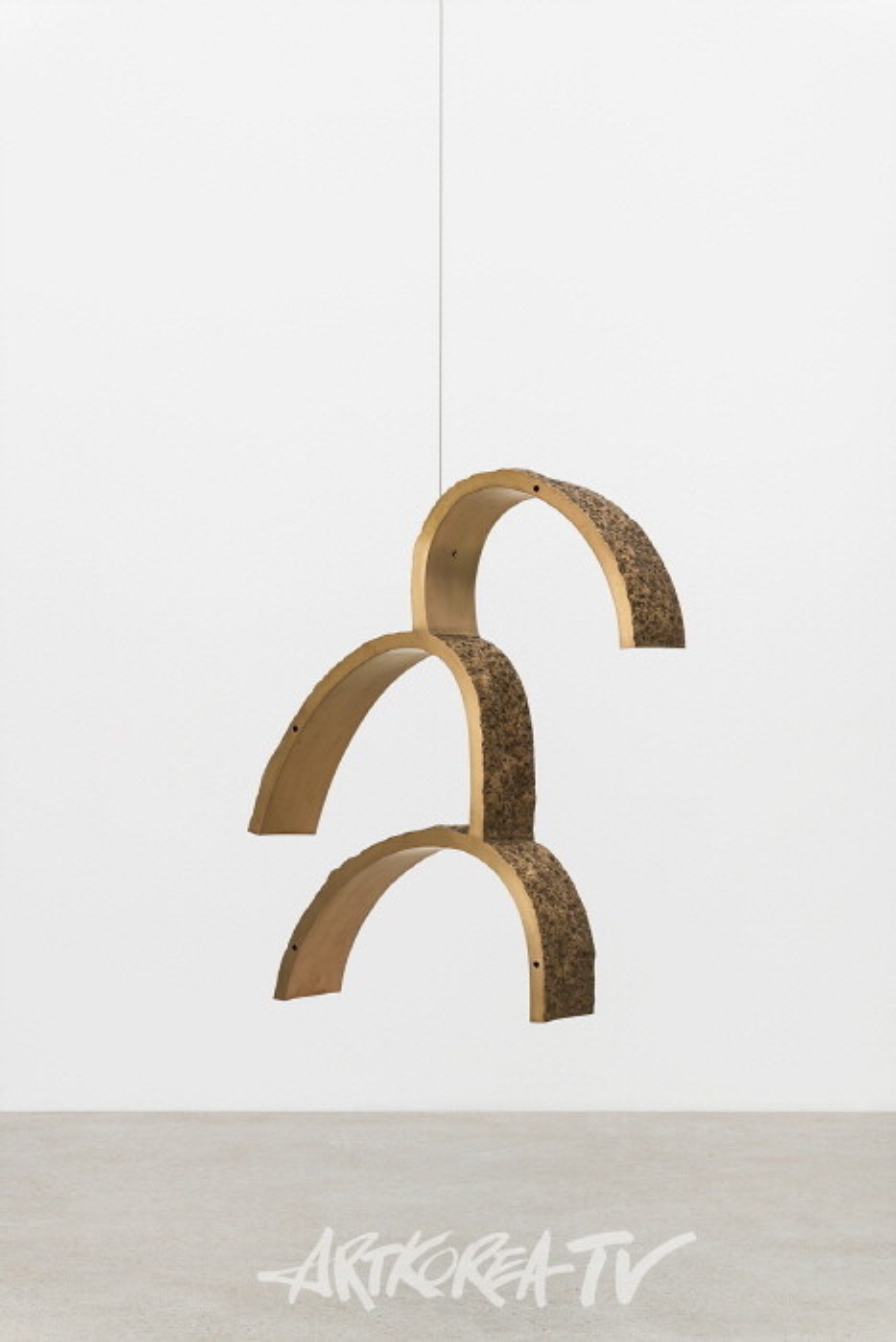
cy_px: 671
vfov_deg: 33.4
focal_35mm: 60
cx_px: 448
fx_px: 2239
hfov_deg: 22.6
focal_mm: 60
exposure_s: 1/125
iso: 100
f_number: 9
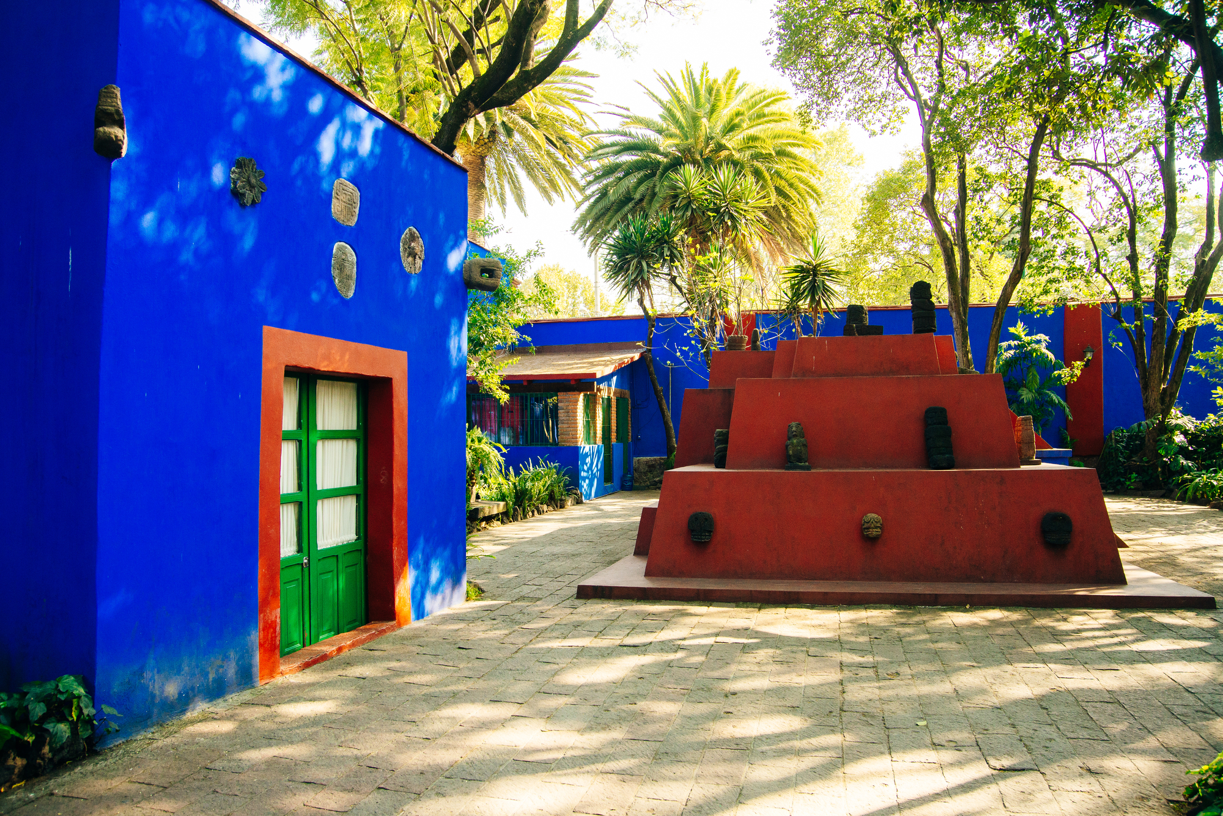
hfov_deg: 73.7
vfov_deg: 53.2
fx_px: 816
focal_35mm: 24
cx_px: 612
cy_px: 408
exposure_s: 1/400
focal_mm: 24
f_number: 5.6
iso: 800
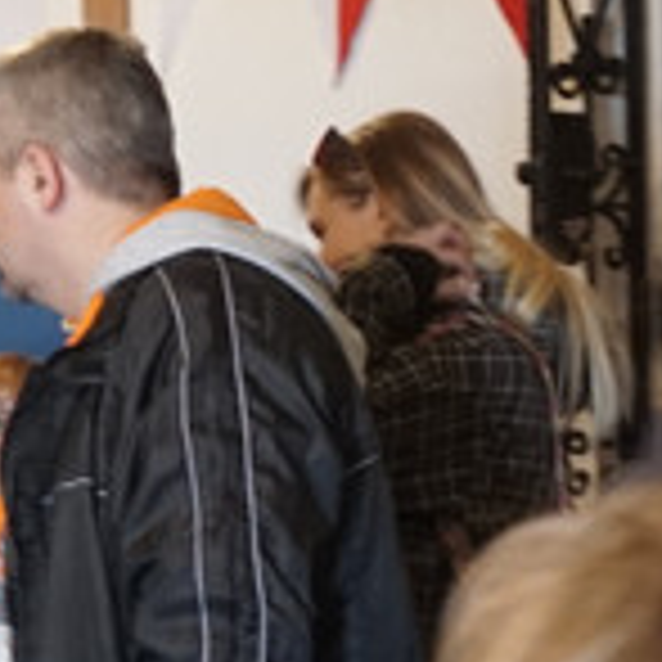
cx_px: -775
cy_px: 99
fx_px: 3613
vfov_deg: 10.4
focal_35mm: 167
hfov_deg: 9.6
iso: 800
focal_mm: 16
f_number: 3.5
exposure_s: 1/20
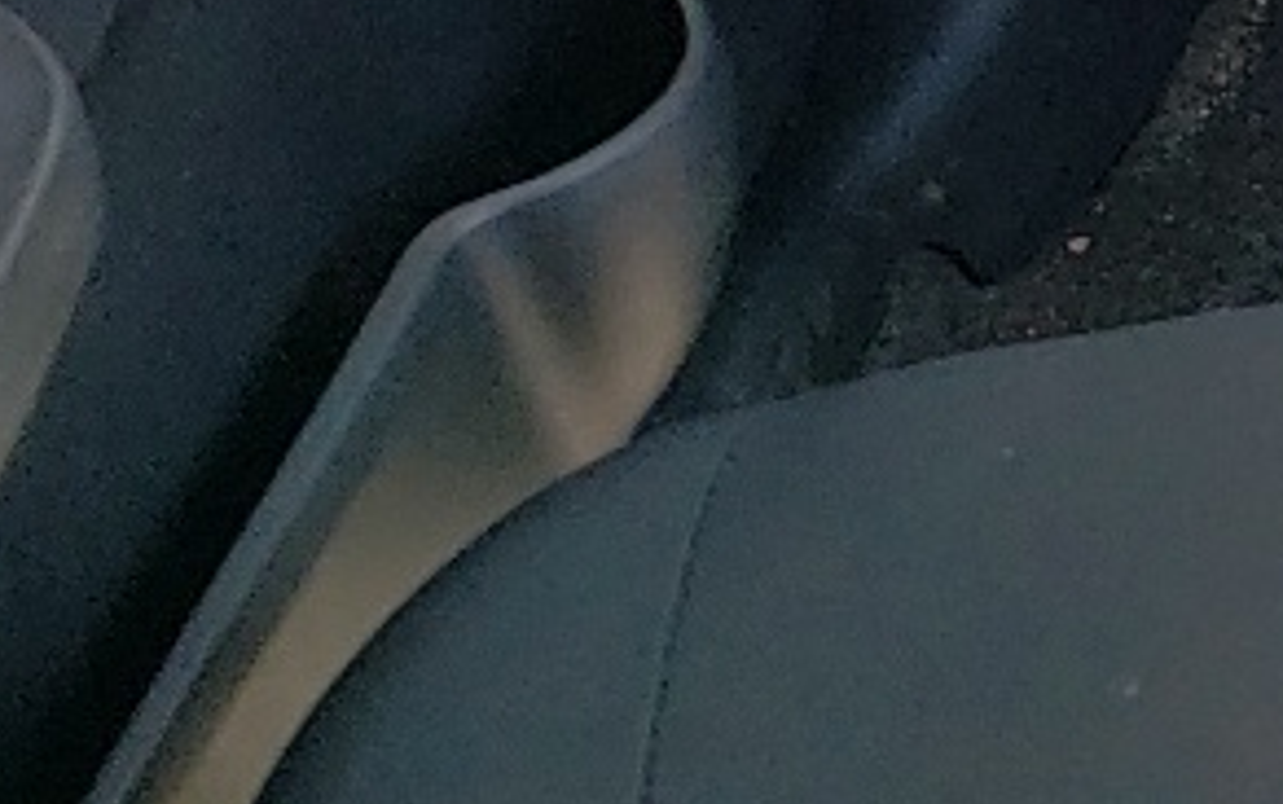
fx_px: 5284
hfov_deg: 11.5
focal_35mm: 151
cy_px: -105
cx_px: 3036
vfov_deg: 8.6
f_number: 1.5
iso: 50
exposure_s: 1/200
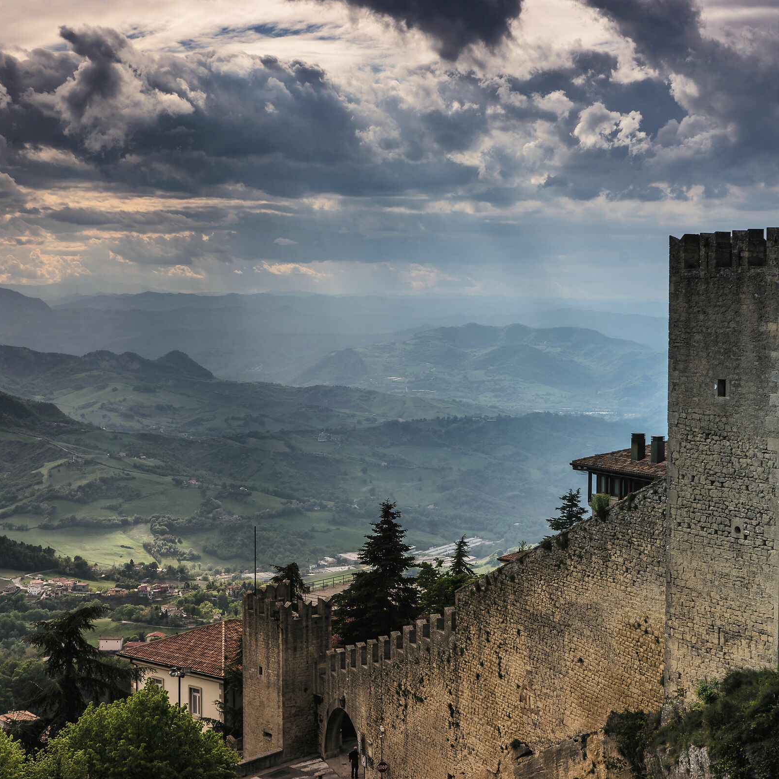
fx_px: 1400
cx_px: 342
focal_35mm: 55
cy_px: 390
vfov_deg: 31.1
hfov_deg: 31.1
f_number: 11
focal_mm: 43
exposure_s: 1/320
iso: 100
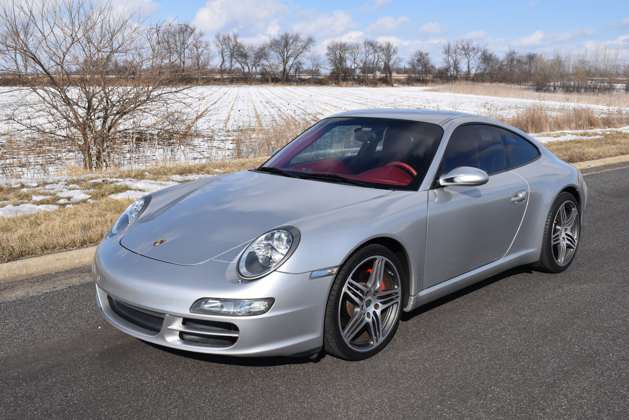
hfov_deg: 53.1
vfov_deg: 36.9
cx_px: 314
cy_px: 210
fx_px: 629
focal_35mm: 36
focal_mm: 24
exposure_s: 1/400
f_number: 10
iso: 100
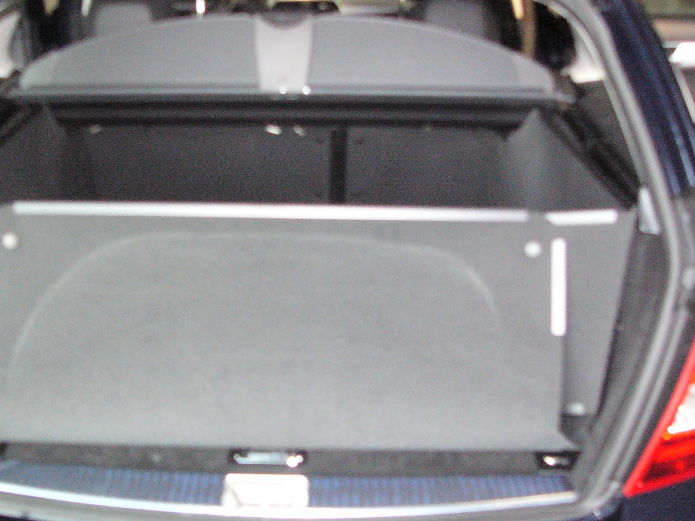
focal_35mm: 50
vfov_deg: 29.1
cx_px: 299
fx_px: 1004
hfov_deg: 38.1
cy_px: 302
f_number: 2.8
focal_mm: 6
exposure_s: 1/50
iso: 400
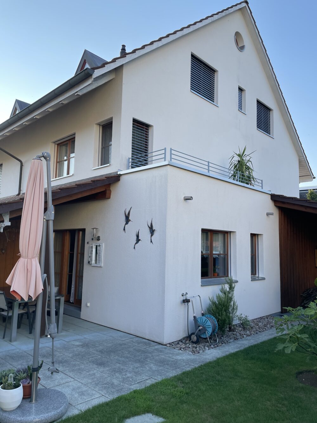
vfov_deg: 67.3
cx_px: 158
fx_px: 317
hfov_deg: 53.1
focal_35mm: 26
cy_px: 212
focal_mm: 4.2
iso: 32
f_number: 1.6
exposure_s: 1/578
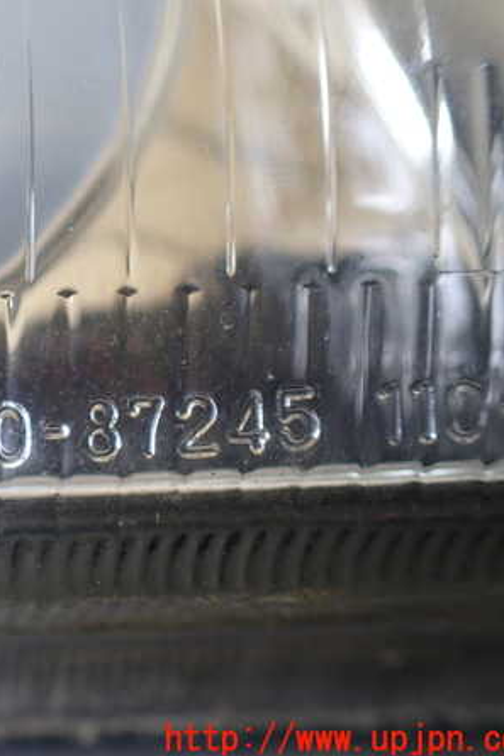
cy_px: 380
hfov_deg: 30.3
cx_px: 39
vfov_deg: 46.4
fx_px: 883
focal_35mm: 42
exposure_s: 1/125
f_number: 2.3
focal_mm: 5.4
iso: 200
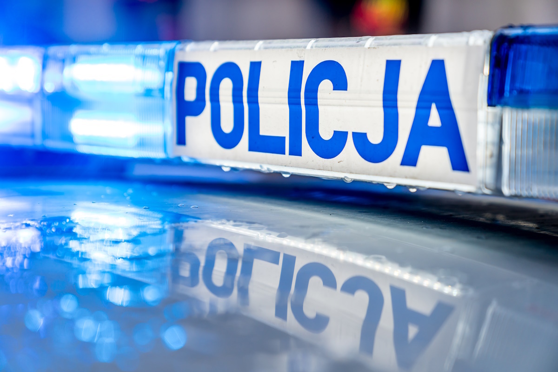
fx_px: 1085
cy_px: 186
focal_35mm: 70
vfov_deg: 19.5
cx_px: 279
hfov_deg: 28.8
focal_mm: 70
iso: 200
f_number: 3.2
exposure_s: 1/125
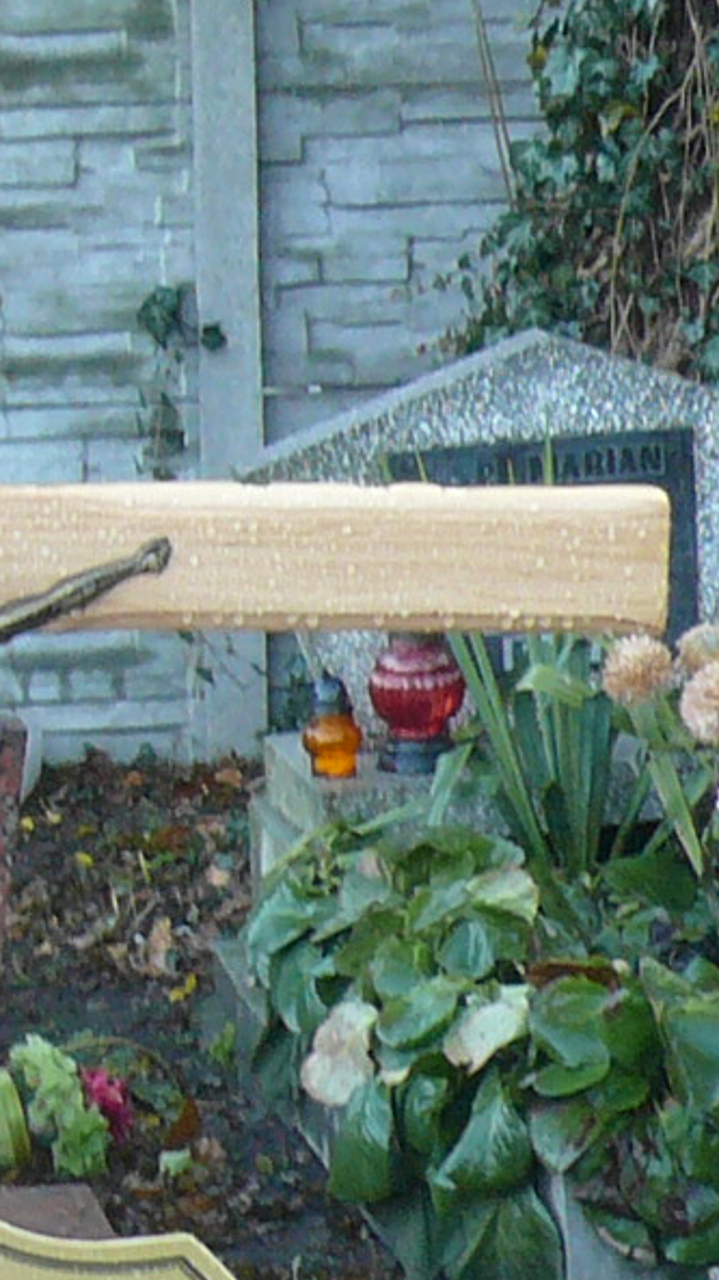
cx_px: 101
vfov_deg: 14.3
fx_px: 5091
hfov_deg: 8.1
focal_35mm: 150
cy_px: 997
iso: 100
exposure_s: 1/30
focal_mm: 5.4
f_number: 3
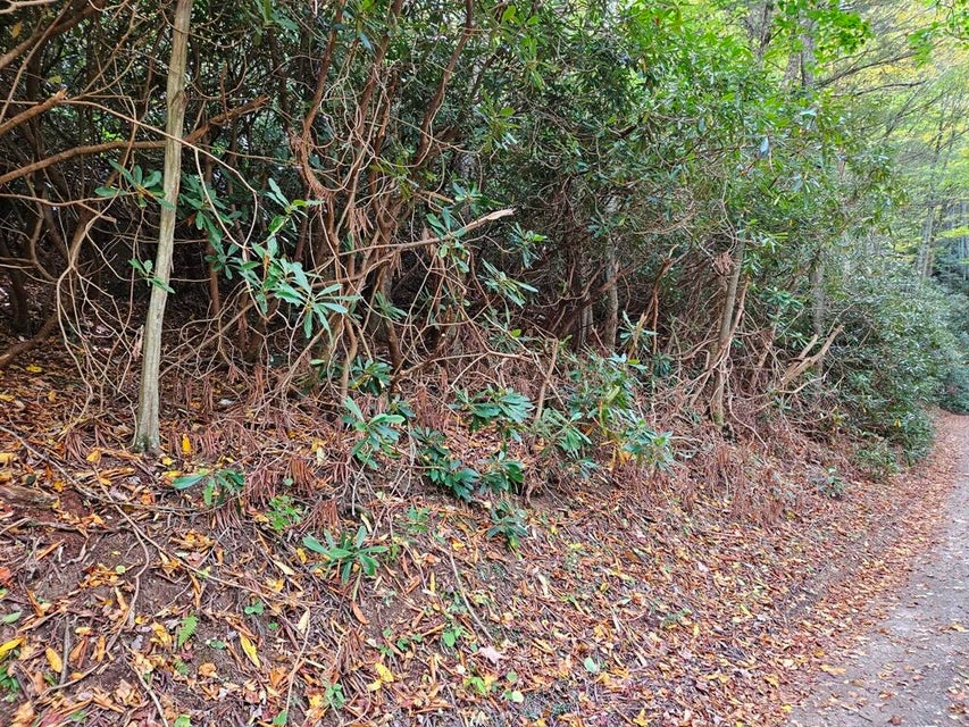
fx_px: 644
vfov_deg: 58.9
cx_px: 484
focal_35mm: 23
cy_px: 364
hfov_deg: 73.9
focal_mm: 5.4
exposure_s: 1/180
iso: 200
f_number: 1.8
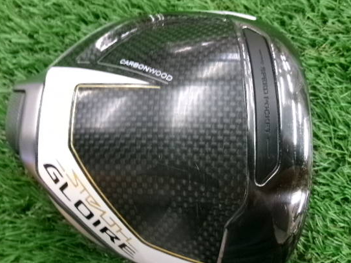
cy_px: 144
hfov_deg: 55.2
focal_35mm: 33
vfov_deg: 42.9
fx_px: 335
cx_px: 198
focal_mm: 5.1
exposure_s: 1/38
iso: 800
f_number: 3.9
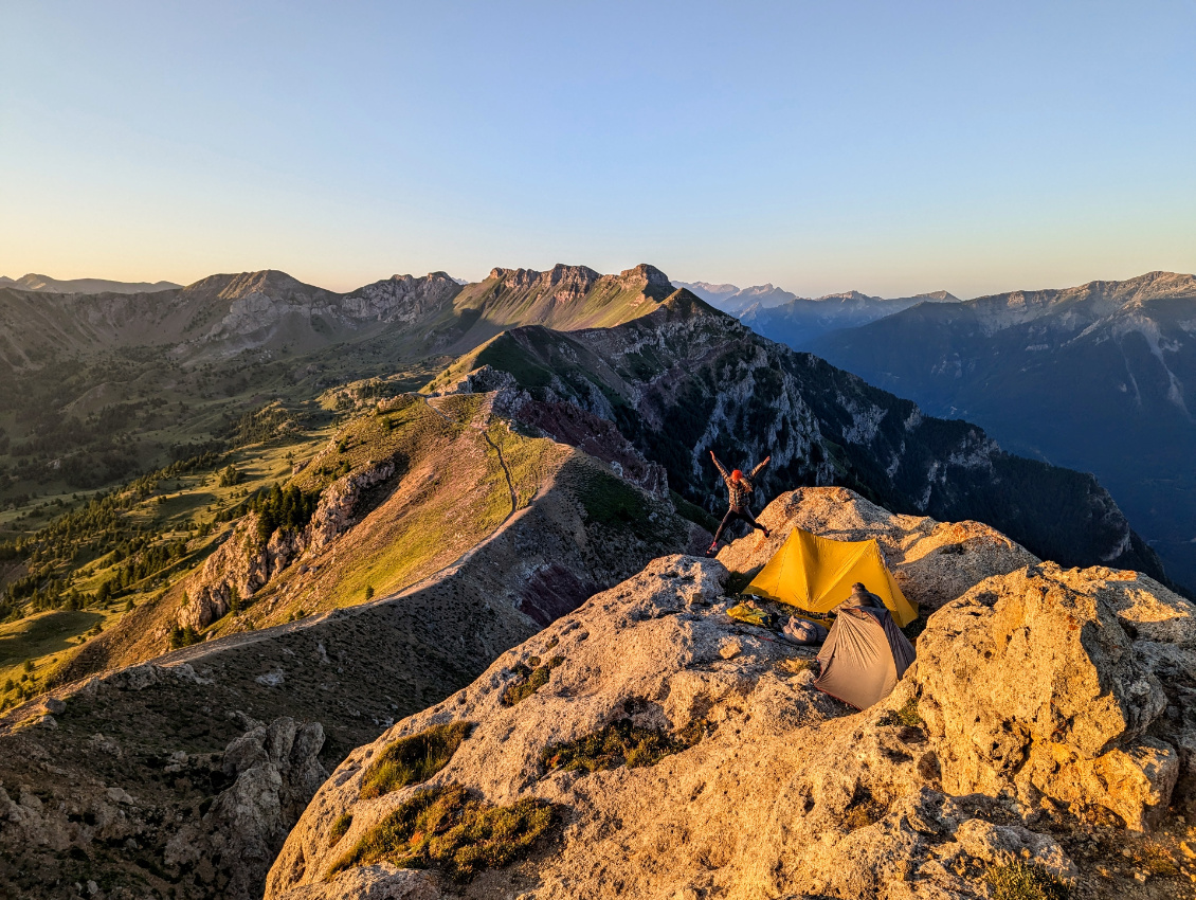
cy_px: 450
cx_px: 598
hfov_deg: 71.5
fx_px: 830
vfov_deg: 56.9
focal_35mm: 24
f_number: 1.85
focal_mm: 6.81
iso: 43
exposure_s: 1/355
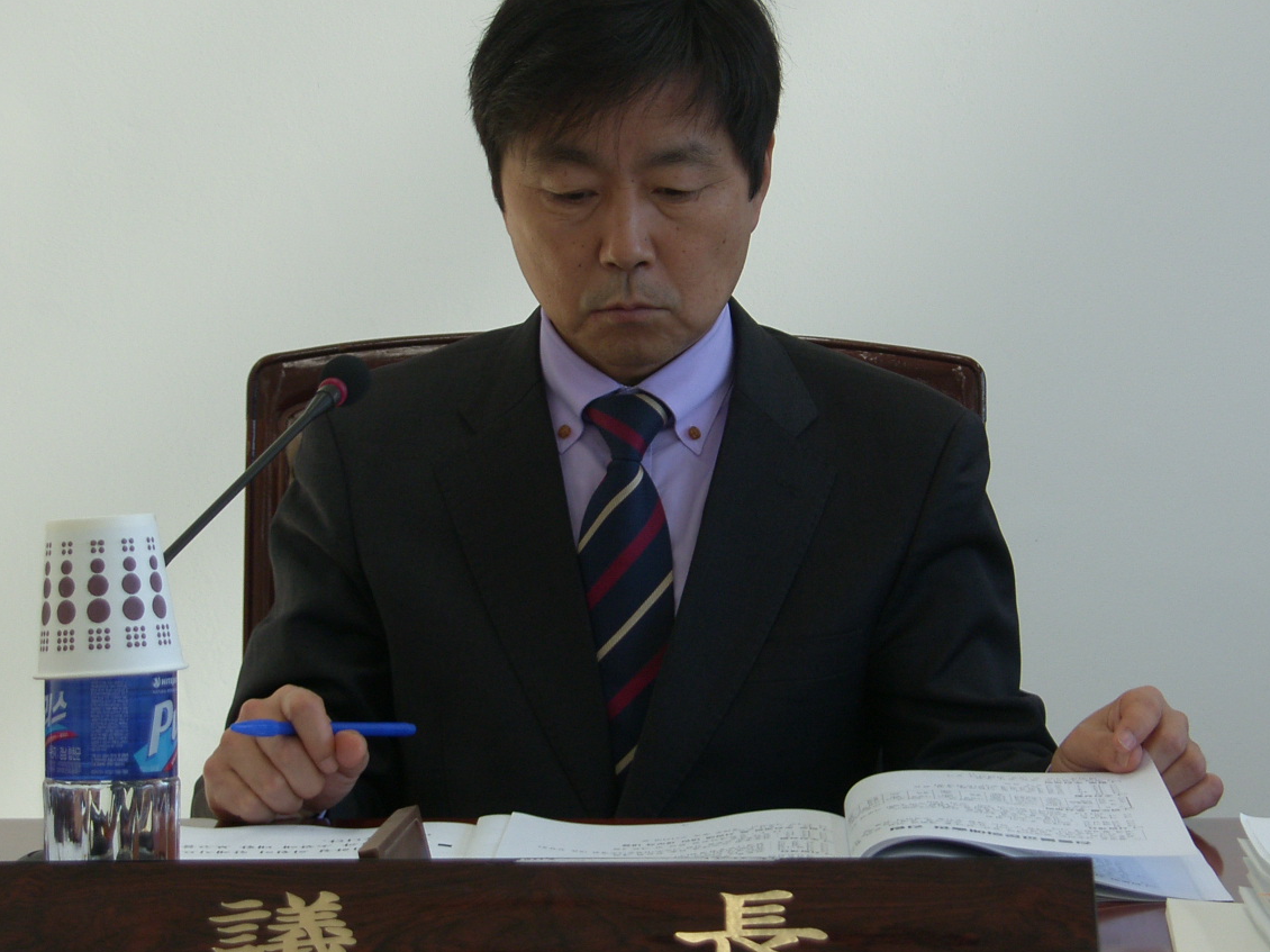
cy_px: 433
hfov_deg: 15.2
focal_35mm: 130
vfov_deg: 11.4
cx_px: 681
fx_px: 4768
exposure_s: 1/100
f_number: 3.2
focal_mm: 23.2
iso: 64
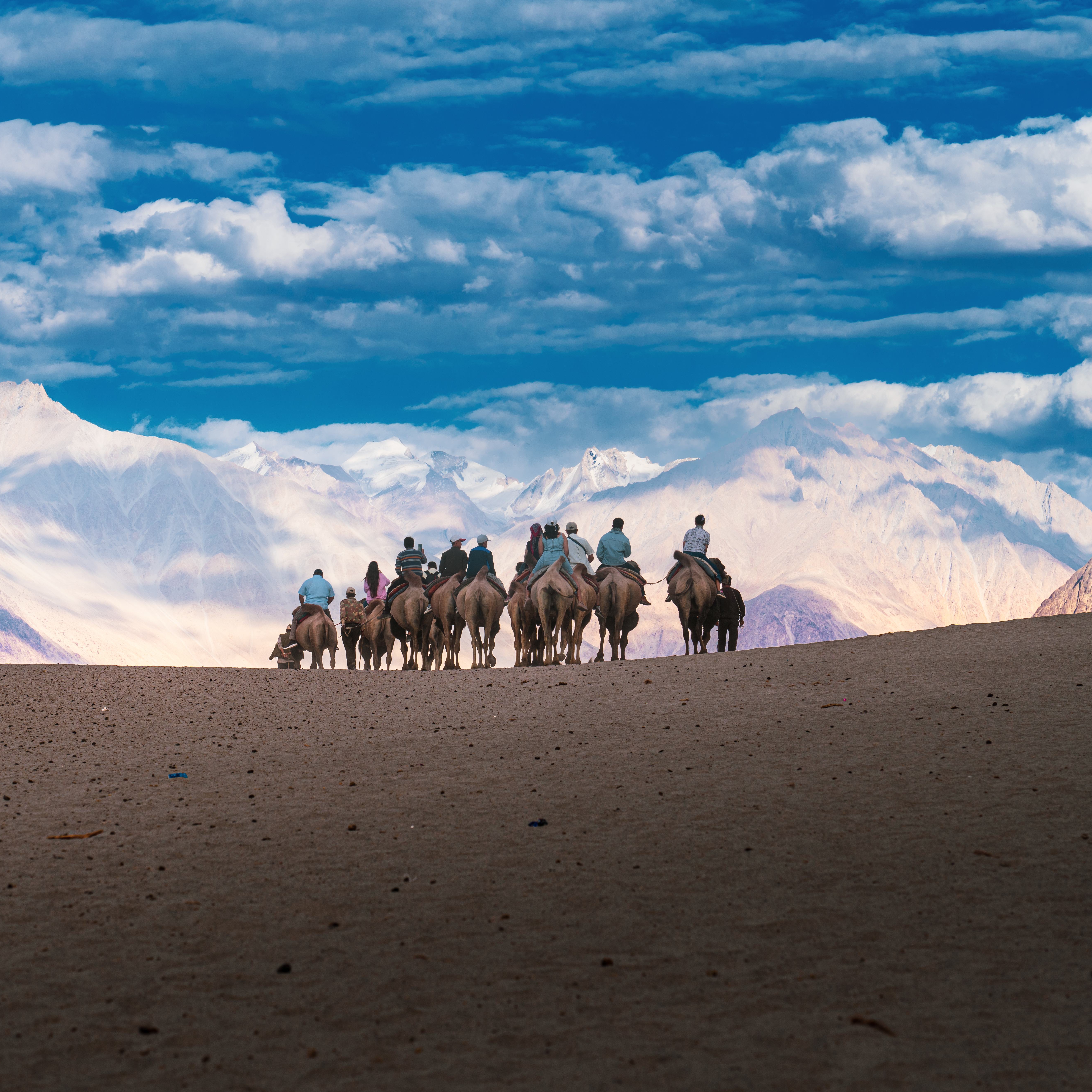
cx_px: 380
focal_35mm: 134
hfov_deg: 13.0
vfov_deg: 13.0
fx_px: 4783
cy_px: 546
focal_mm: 105
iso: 160
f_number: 10
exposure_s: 1/200
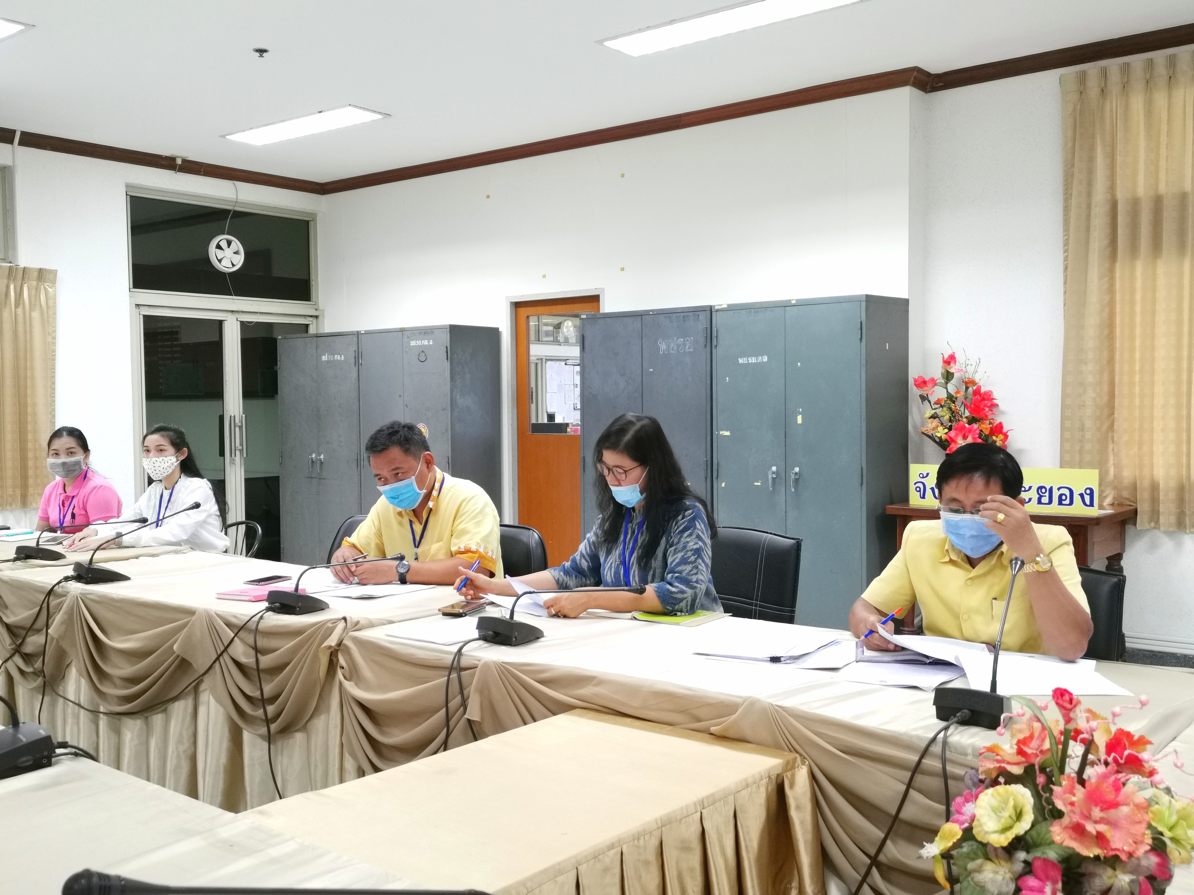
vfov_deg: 41.8
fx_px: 1173
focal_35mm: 34
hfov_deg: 54.0
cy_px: 448
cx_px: 597
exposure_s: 1/100
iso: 400
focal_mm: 5.58
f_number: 1.8
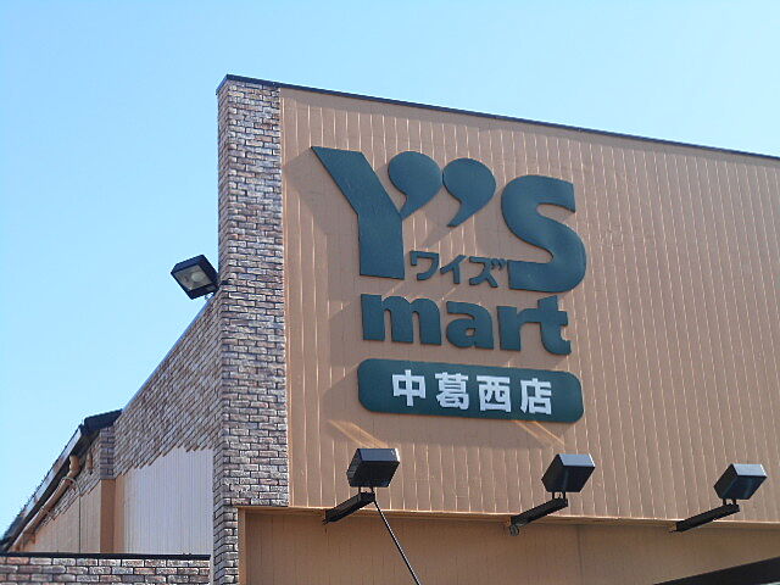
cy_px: 292
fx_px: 1487
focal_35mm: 66
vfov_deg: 22.3
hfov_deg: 29.4
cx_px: 390
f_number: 5.3
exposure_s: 1/250
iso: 100
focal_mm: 11.6
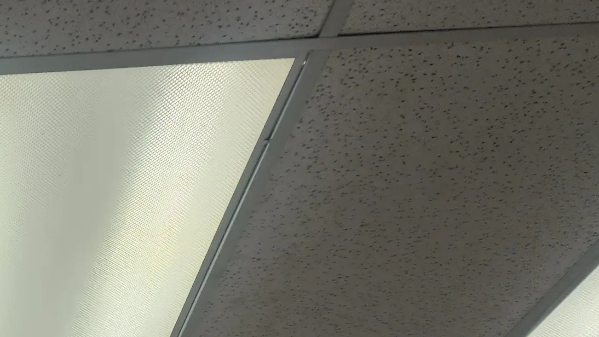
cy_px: 485
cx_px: -256
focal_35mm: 77
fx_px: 1223
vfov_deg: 14.7
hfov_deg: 23.1
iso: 25
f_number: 1.8
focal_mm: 6.4
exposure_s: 1/120
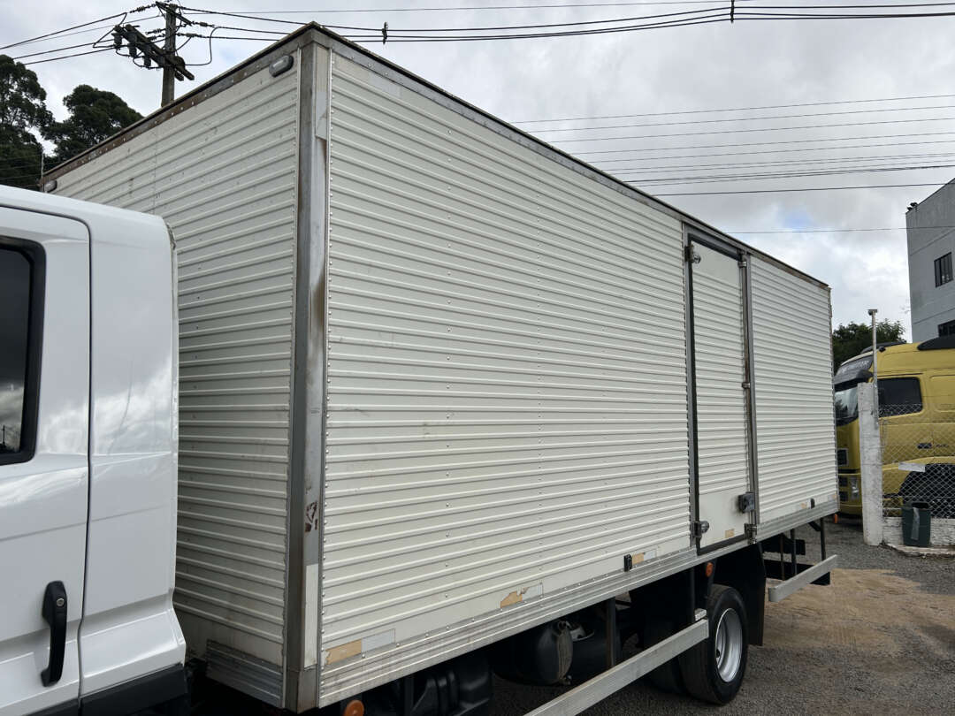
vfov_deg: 53.1
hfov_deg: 67.3
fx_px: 717
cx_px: 478
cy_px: 358
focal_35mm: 26
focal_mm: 5.7
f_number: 1.5
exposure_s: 1/3077
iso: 50
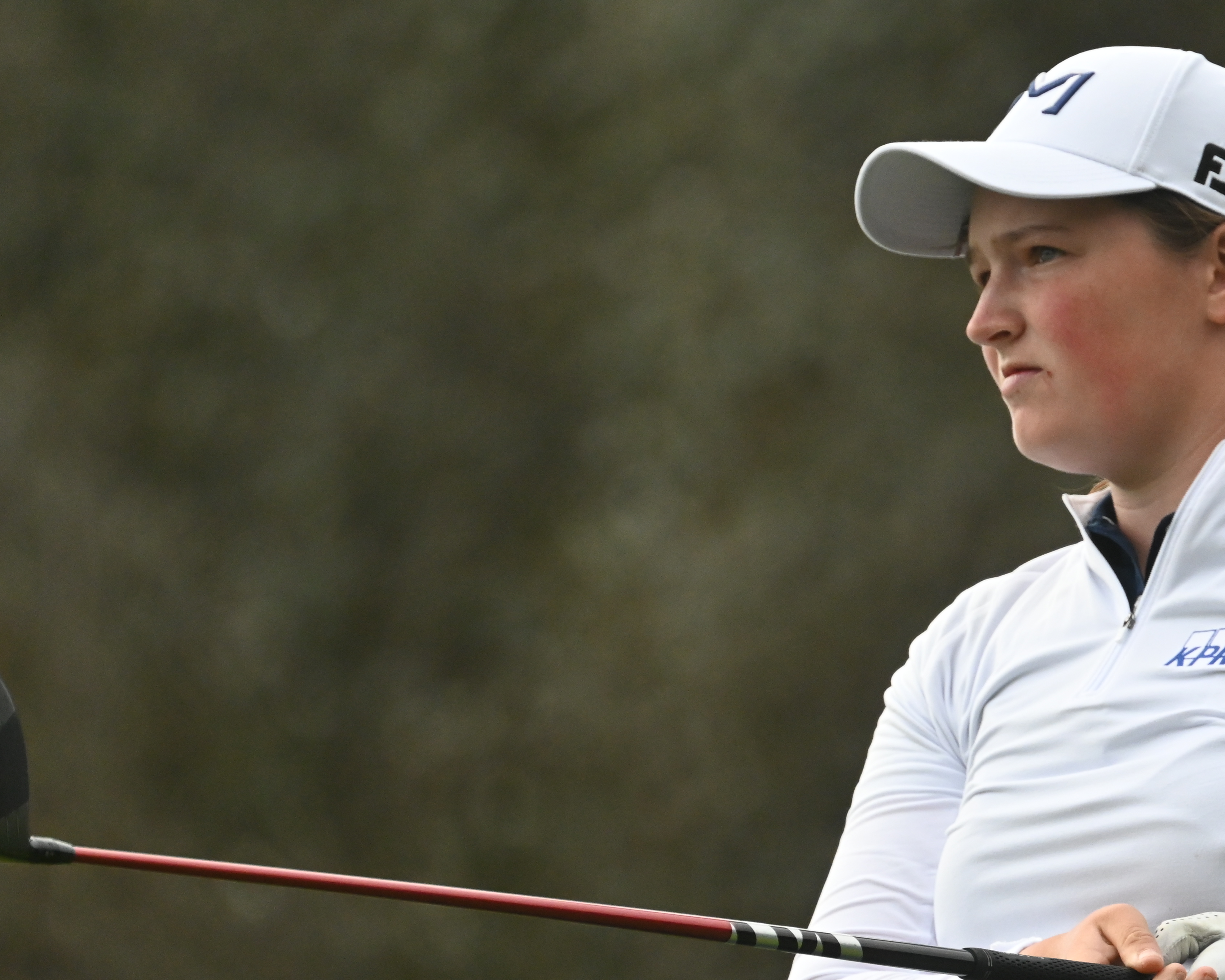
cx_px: 947
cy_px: 579
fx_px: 33461
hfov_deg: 2.1
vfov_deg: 1.7
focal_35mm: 923
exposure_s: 1/3200
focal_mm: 400
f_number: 5.6
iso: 1800
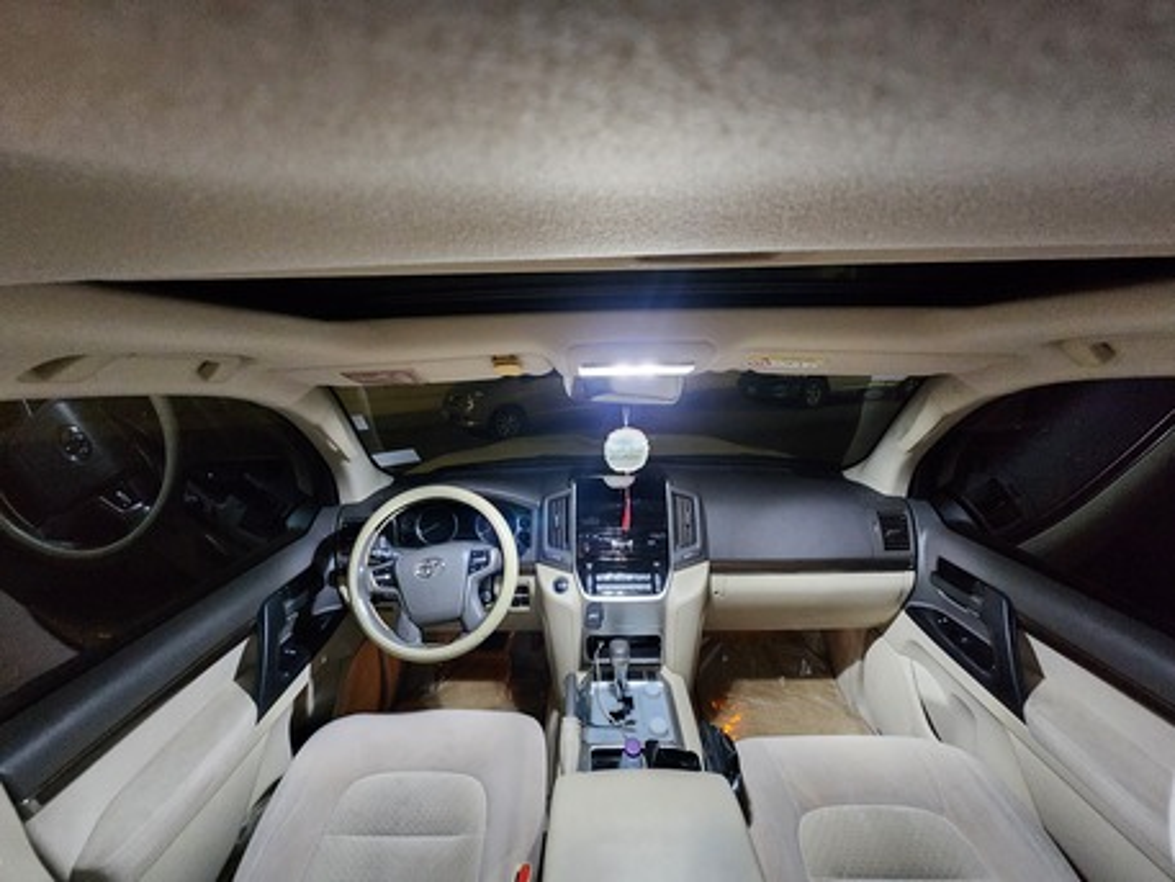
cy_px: 441
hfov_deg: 106.2
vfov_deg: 89.9
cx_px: 588
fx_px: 441
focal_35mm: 13
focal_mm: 2.2
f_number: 2.2
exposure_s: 1/24
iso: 800
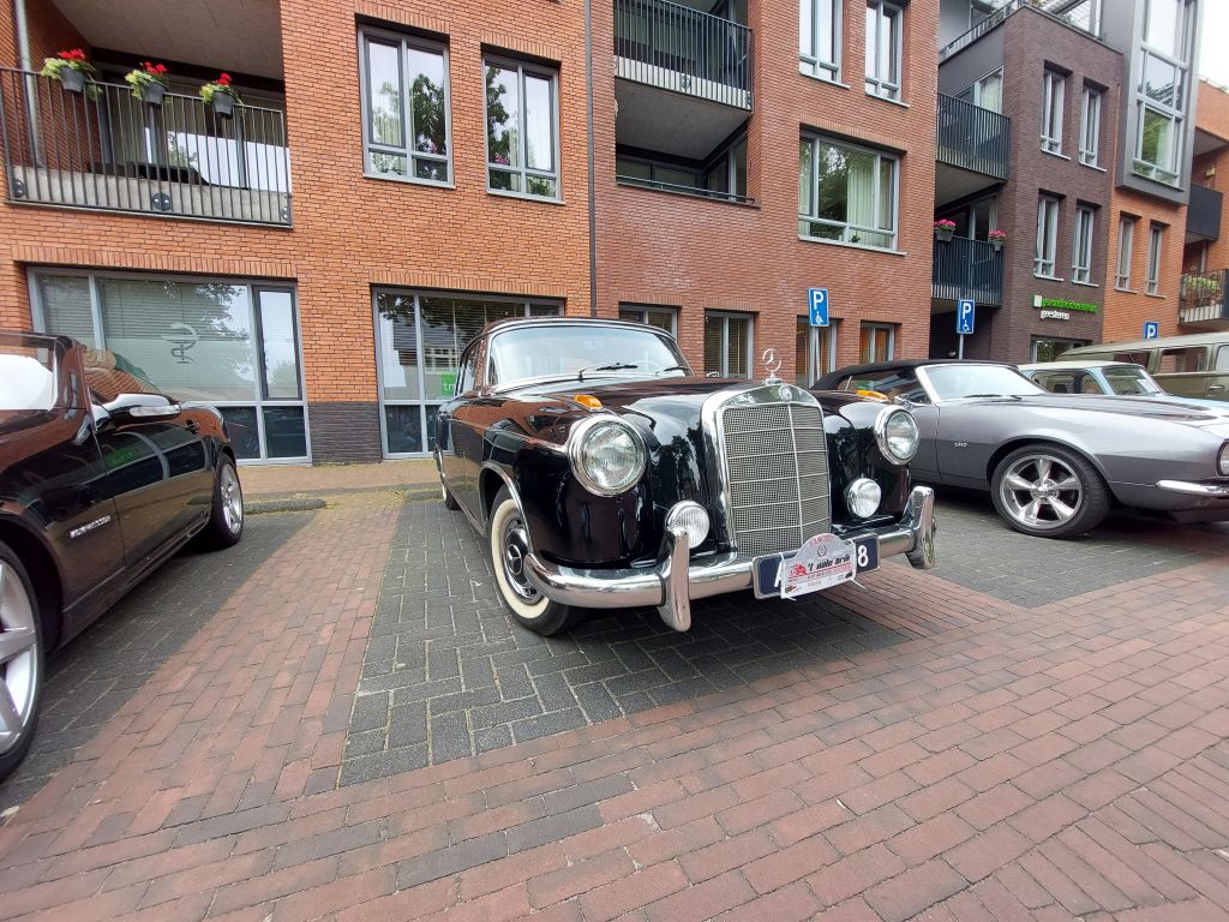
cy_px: 461
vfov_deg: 89.9
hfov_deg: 106.2
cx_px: 614
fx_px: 462
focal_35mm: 13
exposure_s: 1/234
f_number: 2.2
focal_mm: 1.74
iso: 50
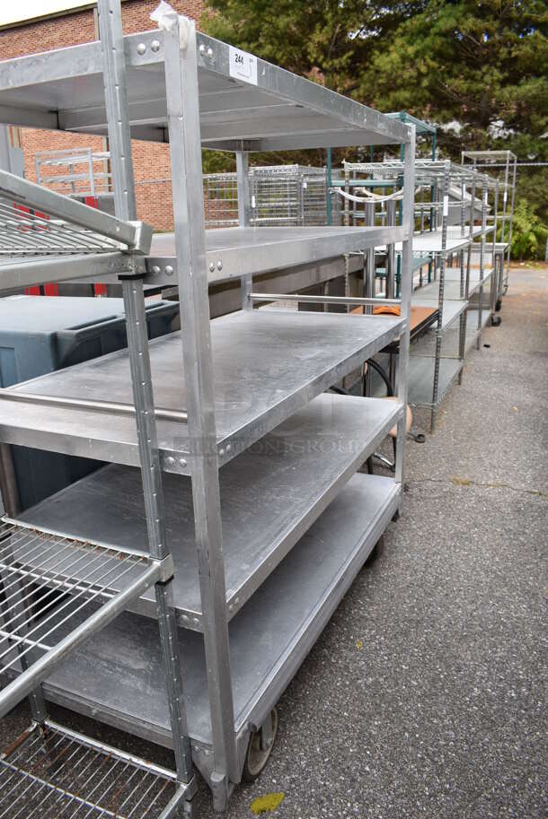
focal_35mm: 27
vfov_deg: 67.3
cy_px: 410
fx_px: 616
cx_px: 274
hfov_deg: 48.0
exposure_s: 1/250
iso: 200
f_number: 6.3
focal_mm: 18
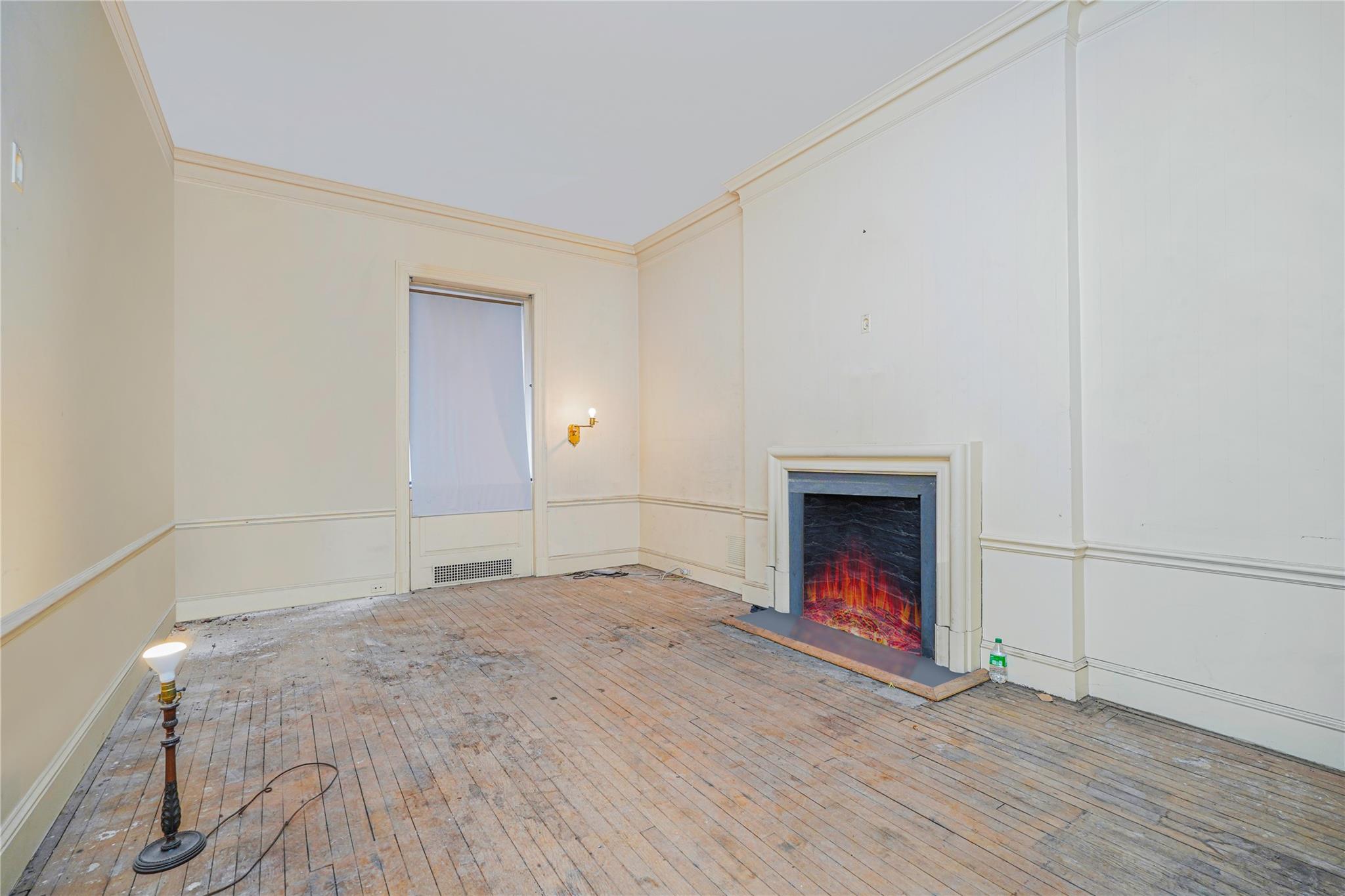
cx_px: 672
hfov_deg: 96.7
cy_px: 448
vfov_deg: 73.7
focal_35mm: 16
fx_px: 598
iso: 500
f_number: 4
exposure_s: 1/30
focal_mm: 16
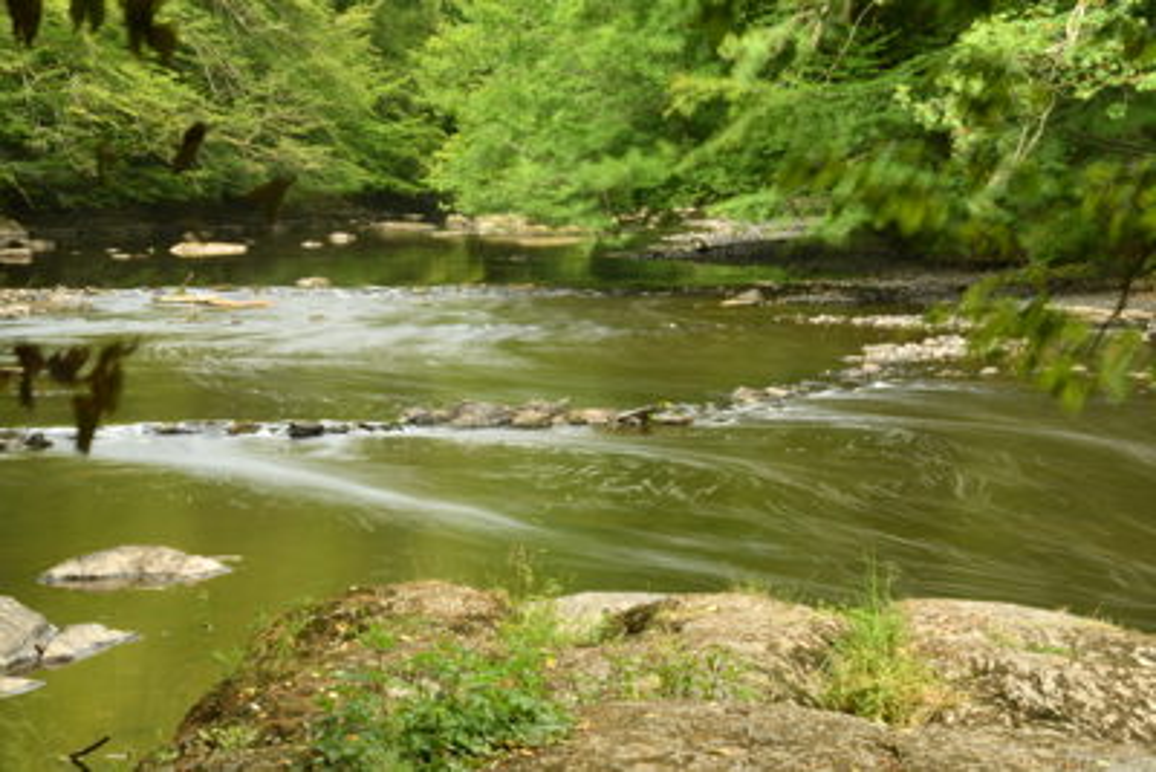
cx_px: 578
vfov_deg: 13.1
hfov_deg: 19.4
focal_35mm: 105
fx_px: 3373
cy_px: 386
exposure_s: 5
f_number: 36
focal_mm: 70
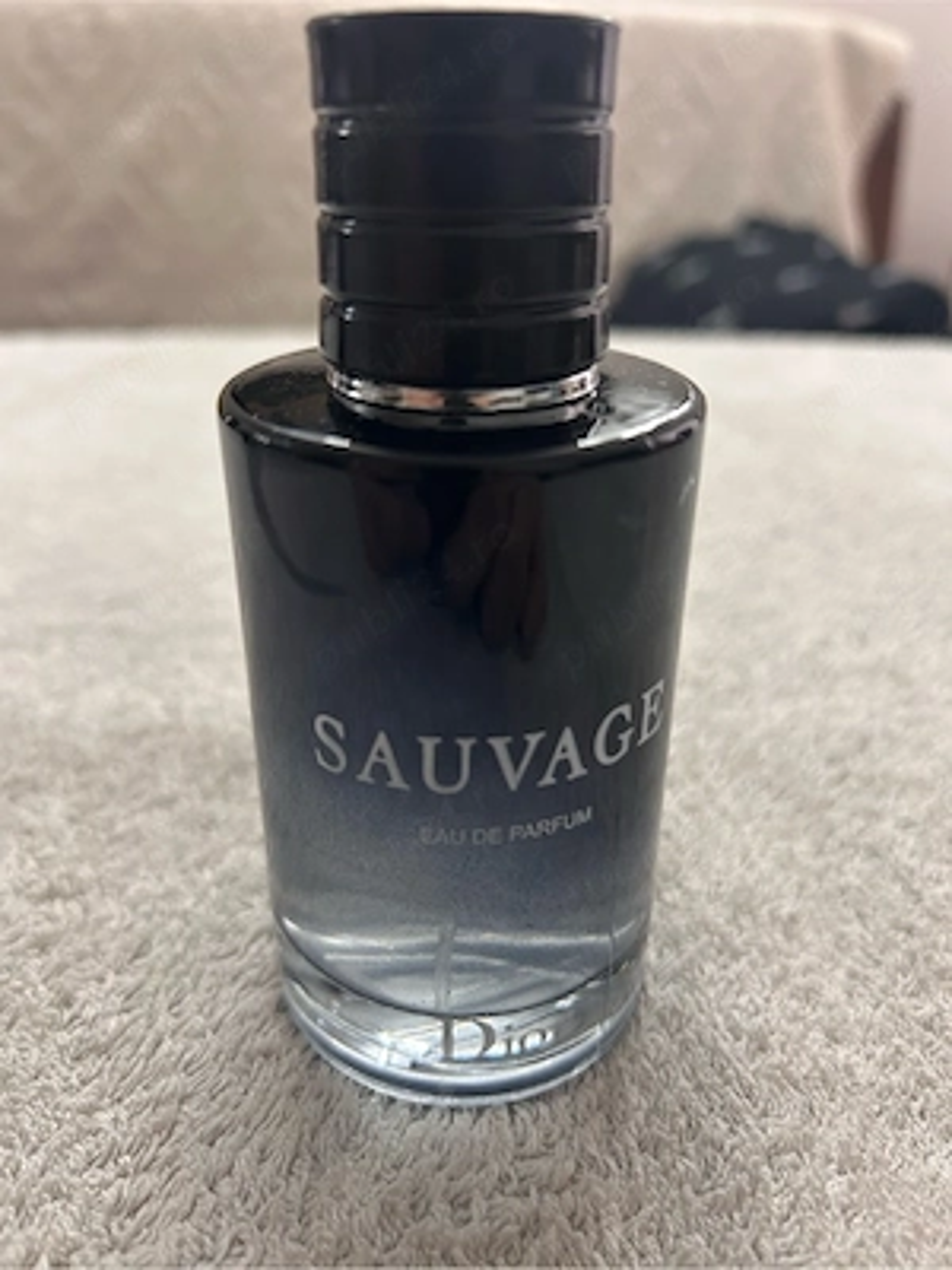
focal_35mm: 26
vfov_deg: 67.3
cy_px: 635
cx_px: 476
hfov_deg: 53.1
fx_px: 953
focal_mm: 5.7
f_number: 1.5
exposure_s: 1/50
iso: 160
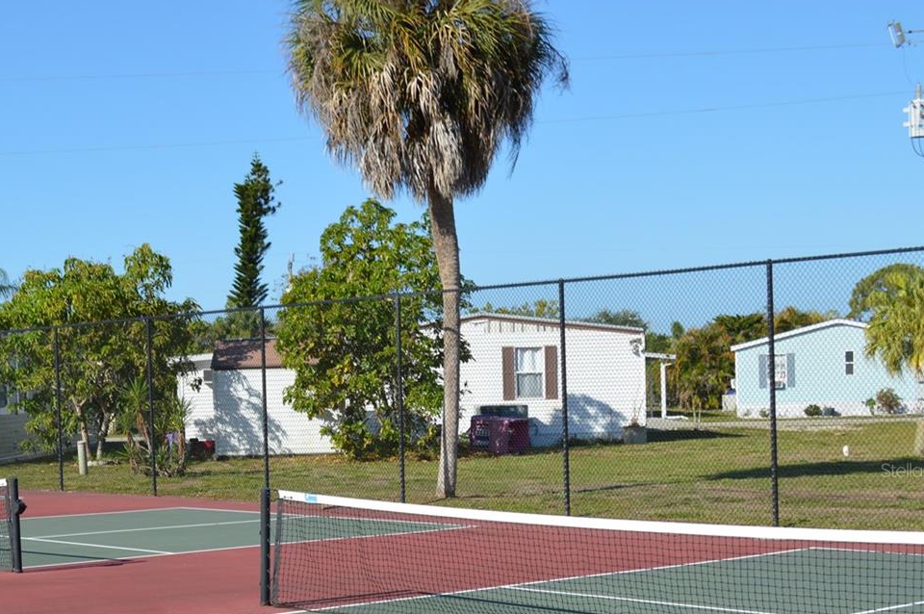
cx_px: 196
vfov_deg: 20.7
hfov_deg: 30.3
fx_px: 1667
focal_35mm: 65
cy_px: 470
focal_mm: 26
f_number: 8
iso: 100
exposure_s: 1/250
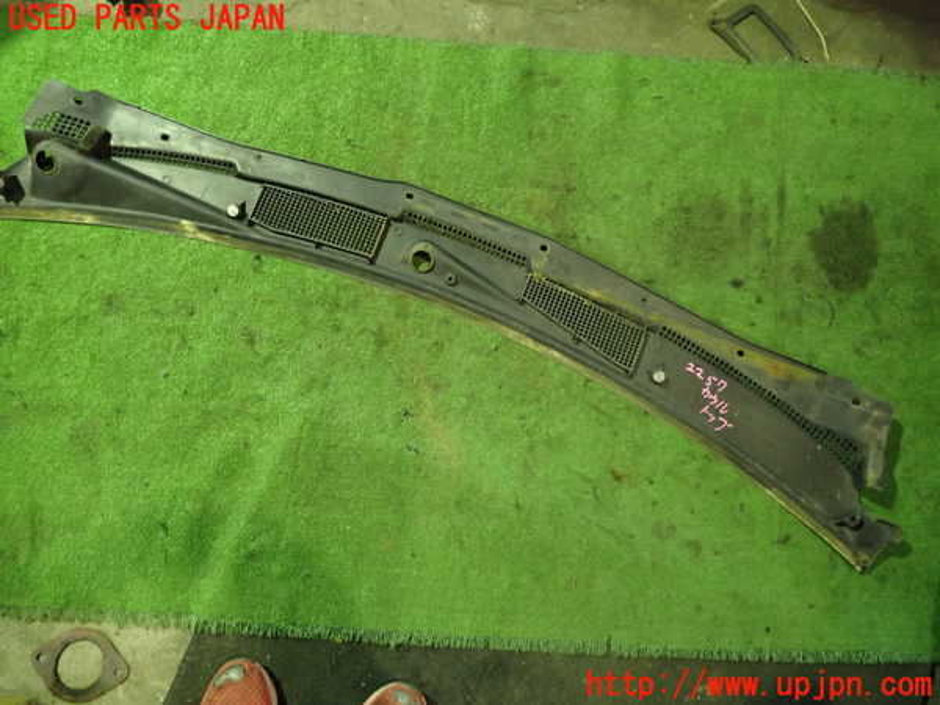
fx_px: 679
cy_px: 352
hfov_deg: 69.4
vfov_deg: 54.9
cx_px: 470
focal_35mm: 25
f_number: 2
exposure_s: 1/30
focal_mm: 4.5
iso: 500
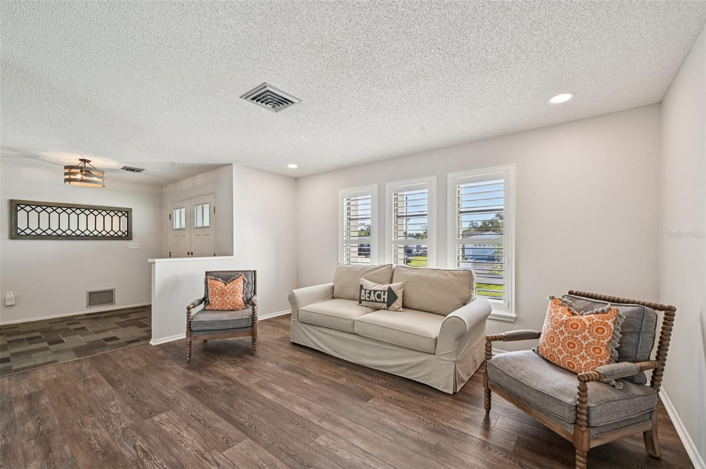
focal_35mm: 15
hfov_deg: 100.5
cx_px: 353
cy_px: 234
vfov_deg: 77.2
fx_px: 294
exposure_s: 1/80
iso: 400
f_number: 9
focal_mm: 15
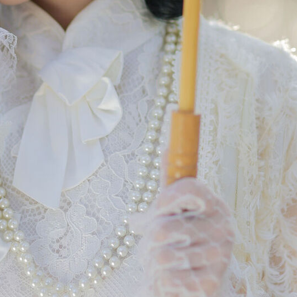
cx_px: 103
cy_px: 60
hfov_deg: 8.2
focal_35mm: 213
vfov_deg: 8.2
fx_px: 2068
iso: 100
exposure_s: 1/500
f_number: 1.8
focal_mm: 85
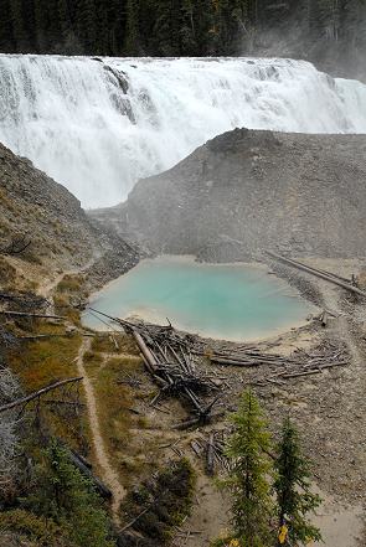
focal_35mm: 38
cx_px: 183
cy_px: 274
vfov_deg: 51.2
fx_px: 570
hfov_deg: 35.6
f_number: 7.1
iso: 320
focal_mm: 25
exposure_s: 1/350
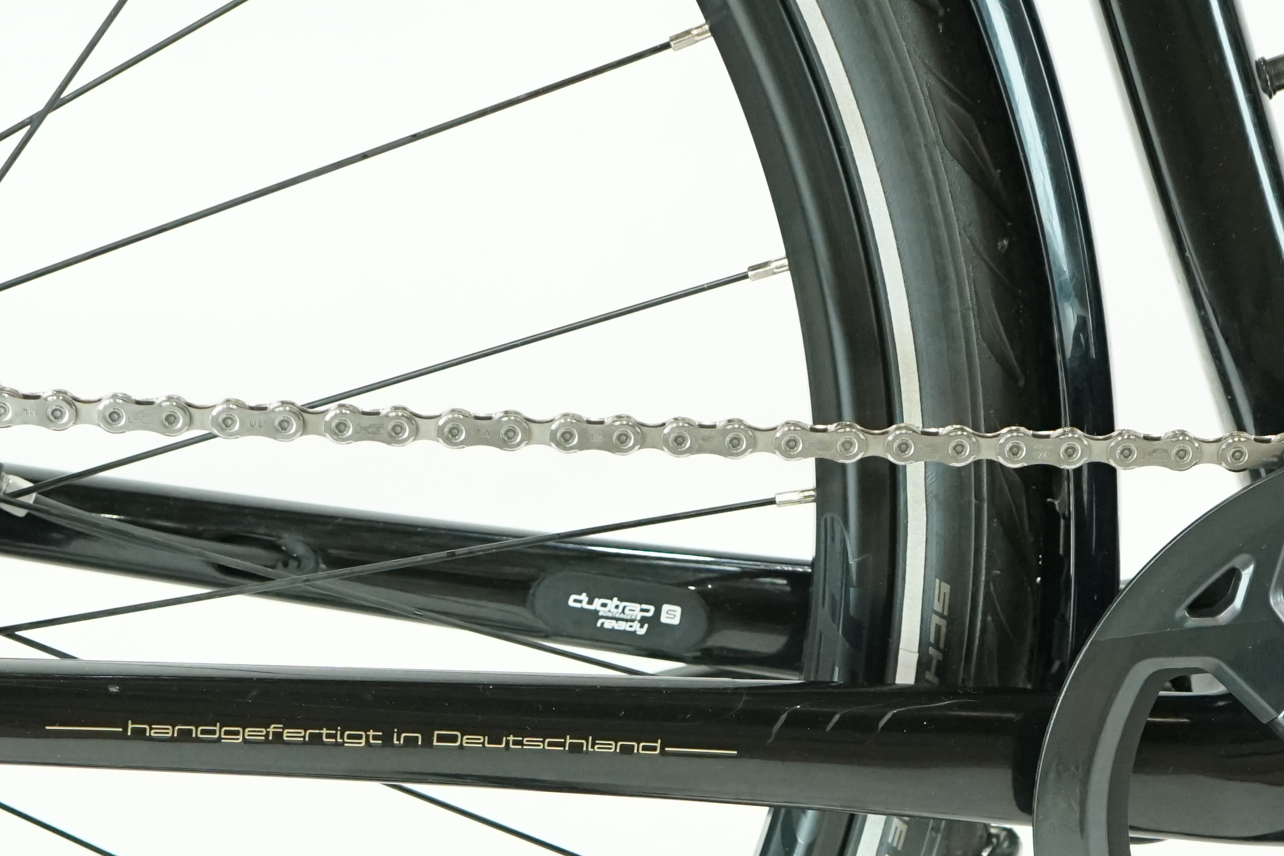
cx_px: 665
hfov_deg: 20.6
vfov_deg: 13.7
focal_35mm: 99
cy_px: 776
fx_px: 3530
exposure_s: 1/200
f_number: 5
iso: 2500
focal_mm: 38
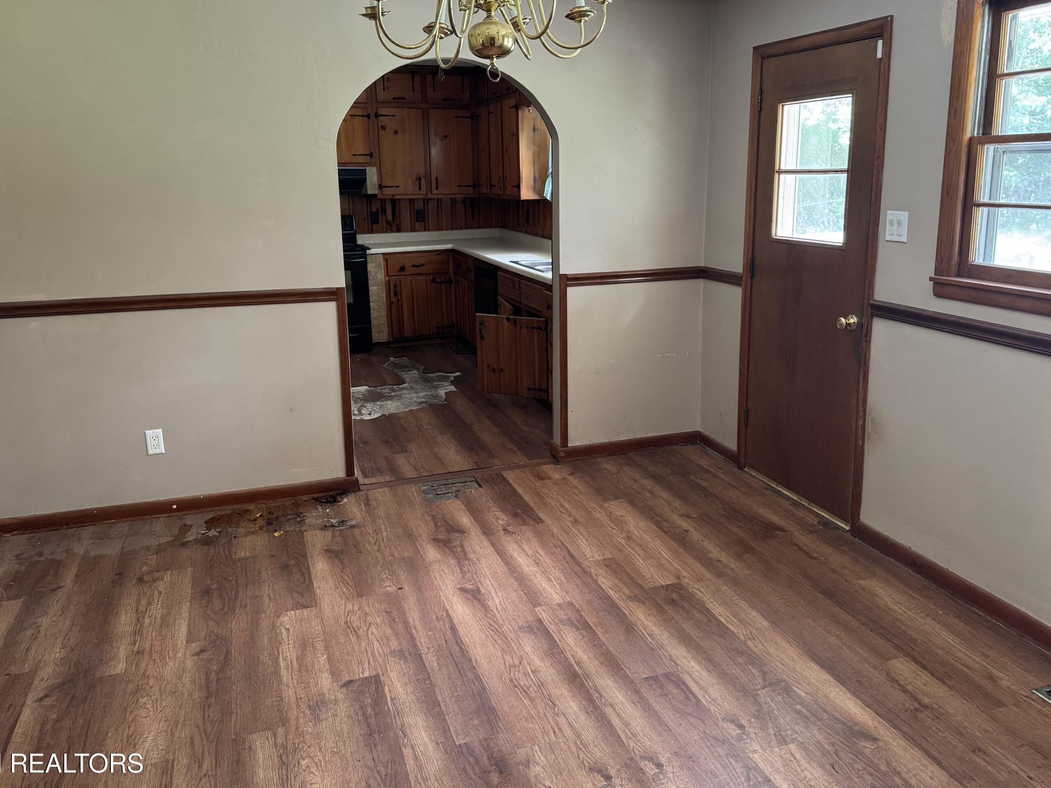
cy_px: 346
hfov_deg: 63.4
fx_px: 850
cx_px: 562
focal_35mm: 28
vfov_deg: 49.6
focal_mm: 6.76
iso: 400
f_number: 1.78
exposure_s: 1/60
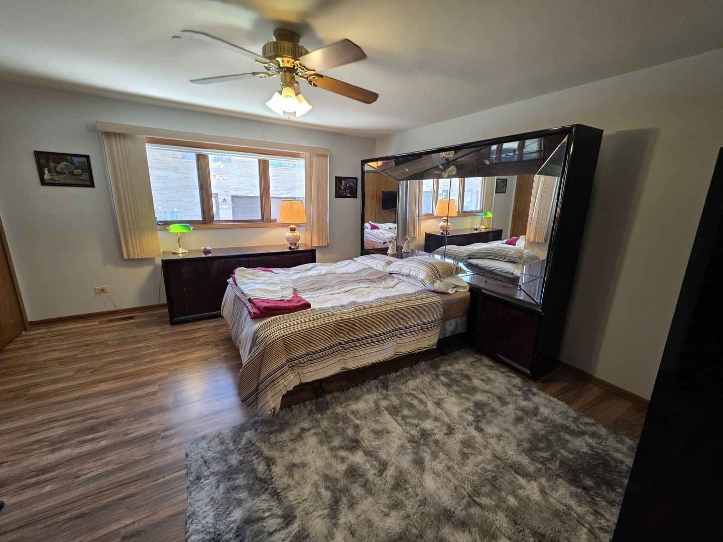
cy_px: 271
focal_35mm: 13
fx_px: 272
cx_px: 362
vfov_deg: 89.9
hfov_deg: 106.2
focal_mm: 2.2
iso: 200
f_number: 1.9
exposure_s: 1/120
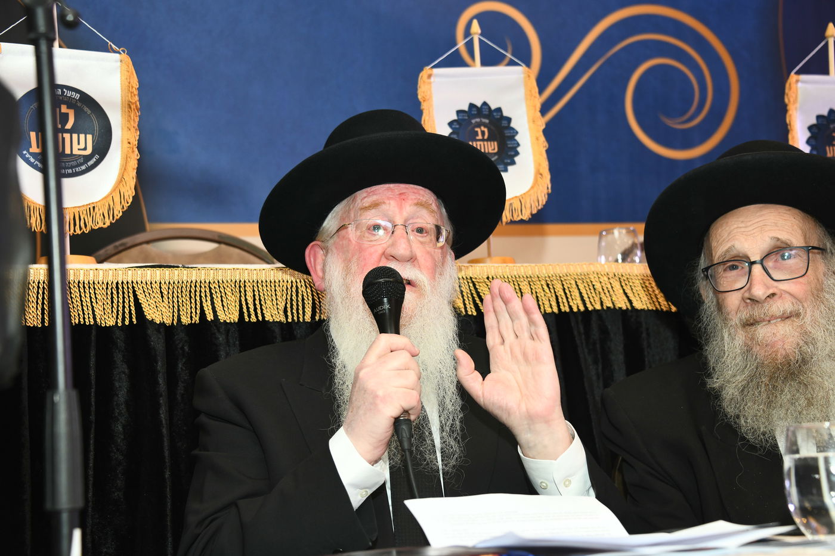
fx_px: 1438
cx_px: 418
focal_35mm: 62
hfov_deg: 32.4
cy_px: 278
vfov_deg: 21.9
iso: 800
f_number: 5.6
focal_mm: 62
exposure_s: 1/160
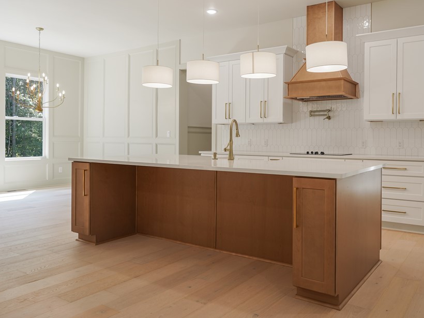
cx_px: 248
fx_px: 354
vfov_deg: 48.2
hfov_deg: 61.5
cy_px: 137
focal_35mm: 29
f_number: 5
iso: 800
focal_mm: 22.7
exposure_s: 1/30
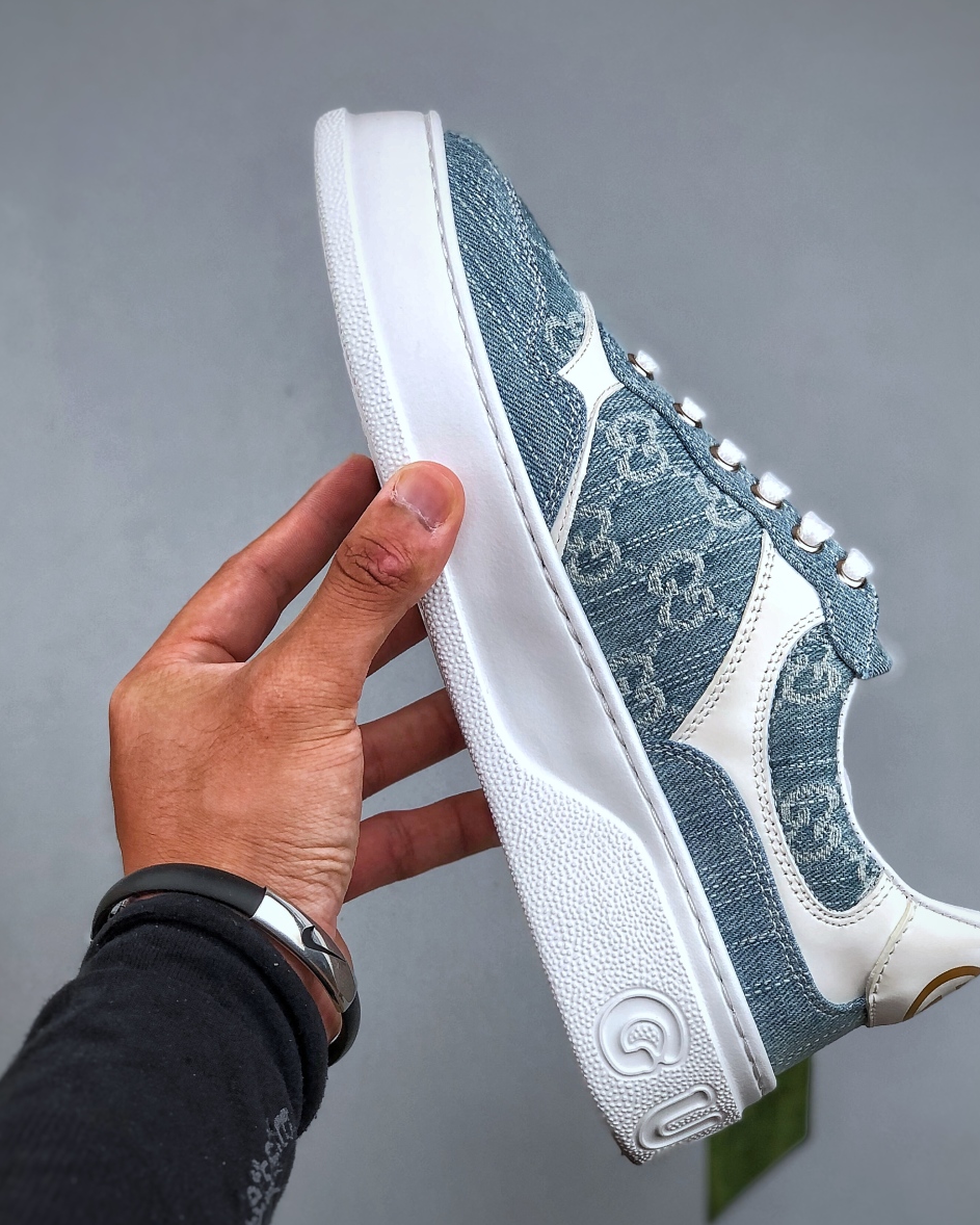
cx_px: 542
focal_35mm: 68
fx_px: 2464
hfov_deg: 22.5
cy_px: 651
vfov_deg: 27.9
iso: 32
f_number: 2.8
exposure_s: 1/100
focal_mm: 6.6
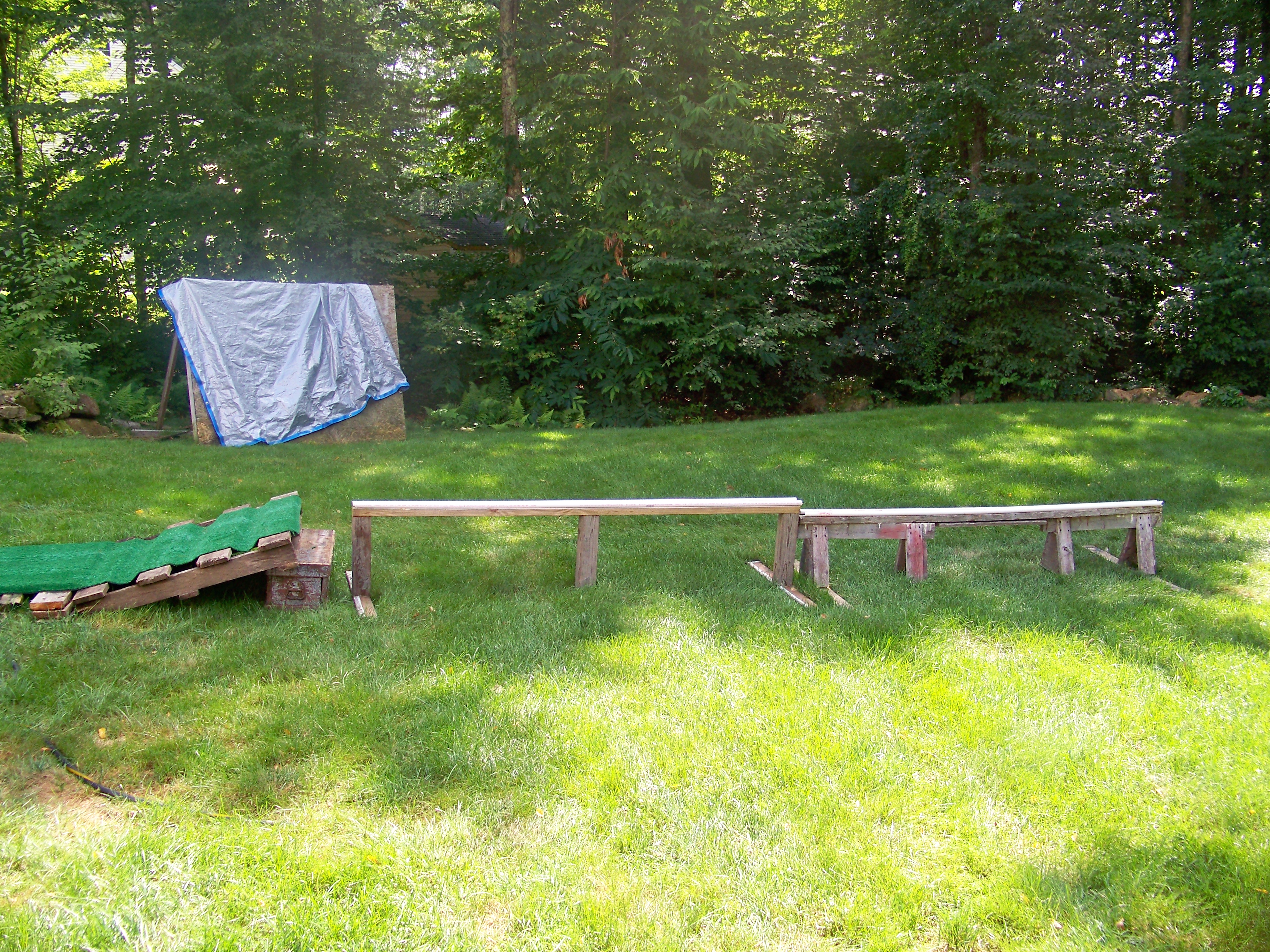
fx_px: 1211
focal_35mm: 33
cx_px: 635
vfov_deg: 42.9
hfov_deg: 55.4
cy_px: 476
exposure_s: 1/200
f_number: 2.8
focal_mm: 5.85
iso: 64
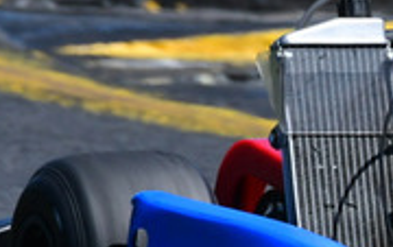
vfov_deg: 0.4
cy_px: 0
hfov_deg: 0.7
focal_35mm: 3126
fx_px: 33523
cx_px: 793
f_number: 11
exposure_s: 1/640
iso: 500
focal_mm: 460
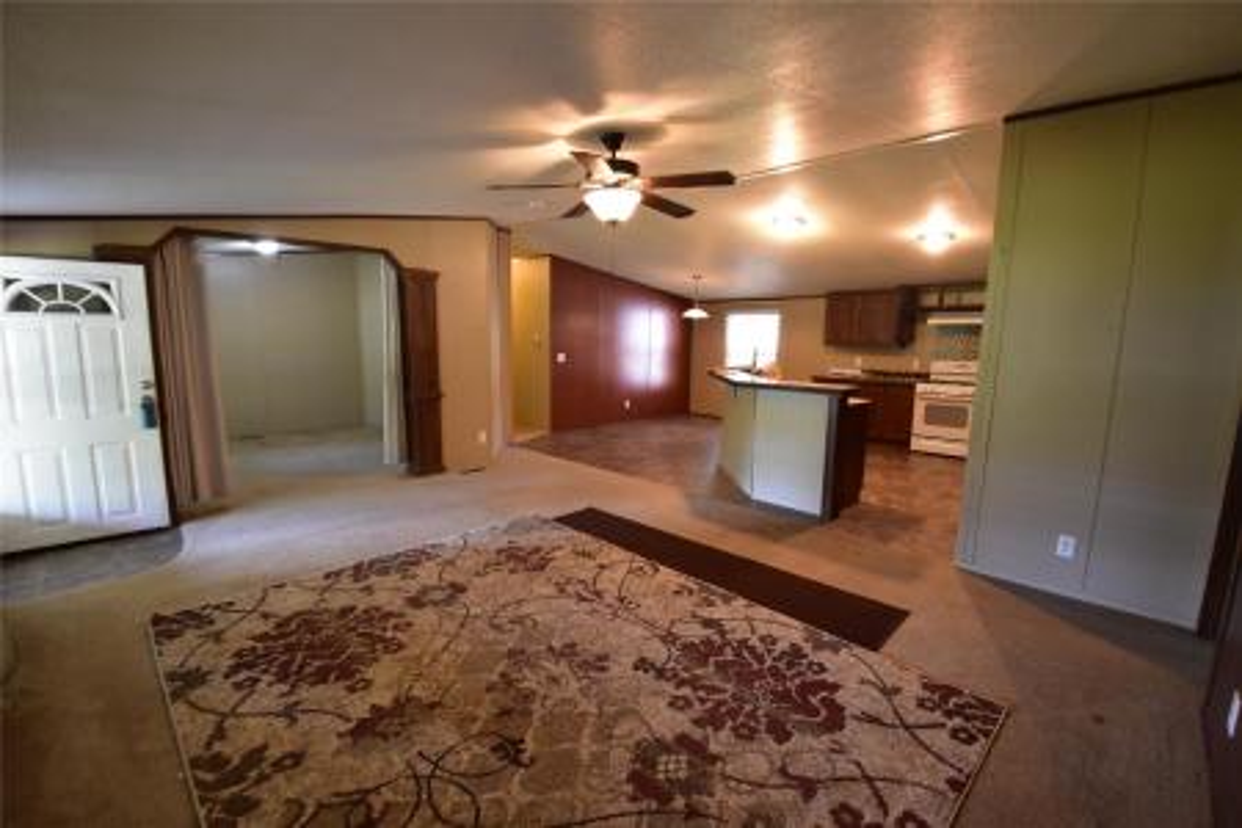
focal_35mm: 15
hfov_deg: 100.4
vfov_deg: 77.3
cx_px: 621
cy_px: 414
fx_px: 517
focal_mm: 10
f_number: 5
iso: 1600
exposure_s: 1/15
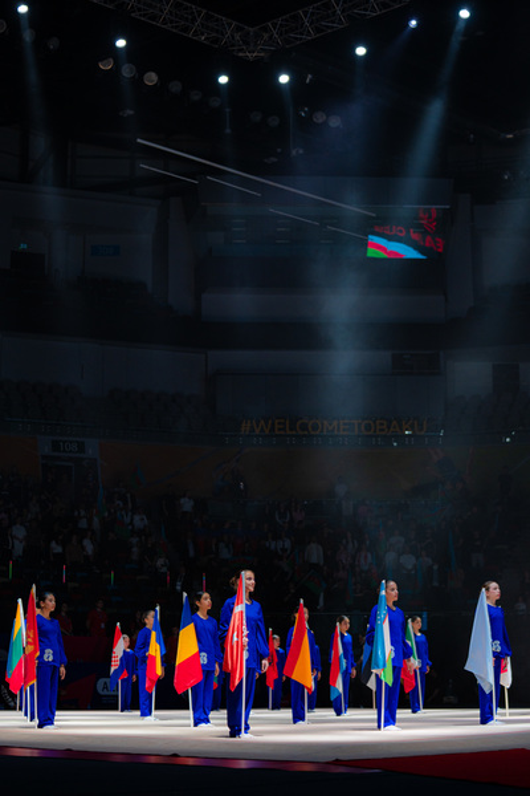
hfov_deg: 19.5
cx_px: 265
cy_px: 398
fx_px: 1546
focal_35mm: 70
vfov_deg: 28.8
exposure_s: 1/200
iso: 800
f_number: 2.8
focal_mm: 70
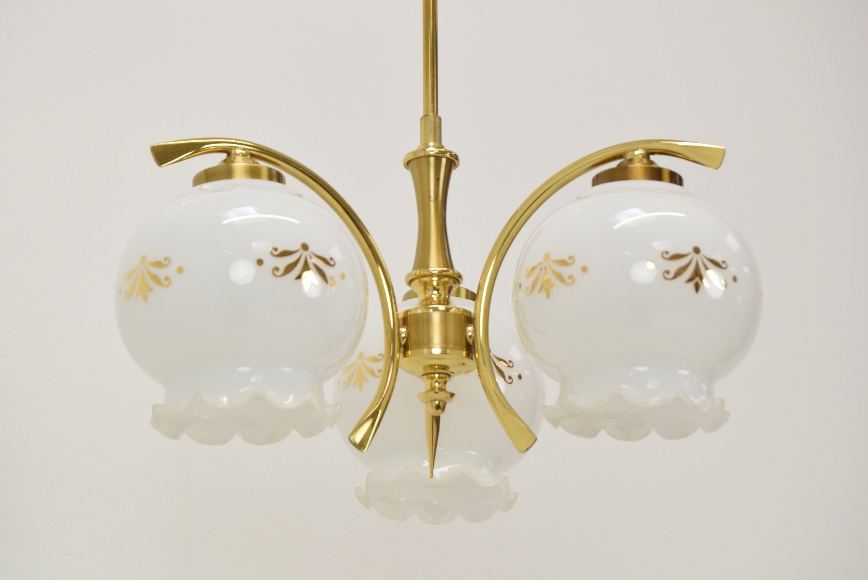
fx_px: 1810
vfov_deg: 18.2
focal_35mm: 75
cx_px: 434
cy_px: 290
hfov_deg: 27.0
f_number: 8
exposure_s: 1/250
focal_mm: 50
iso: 1600
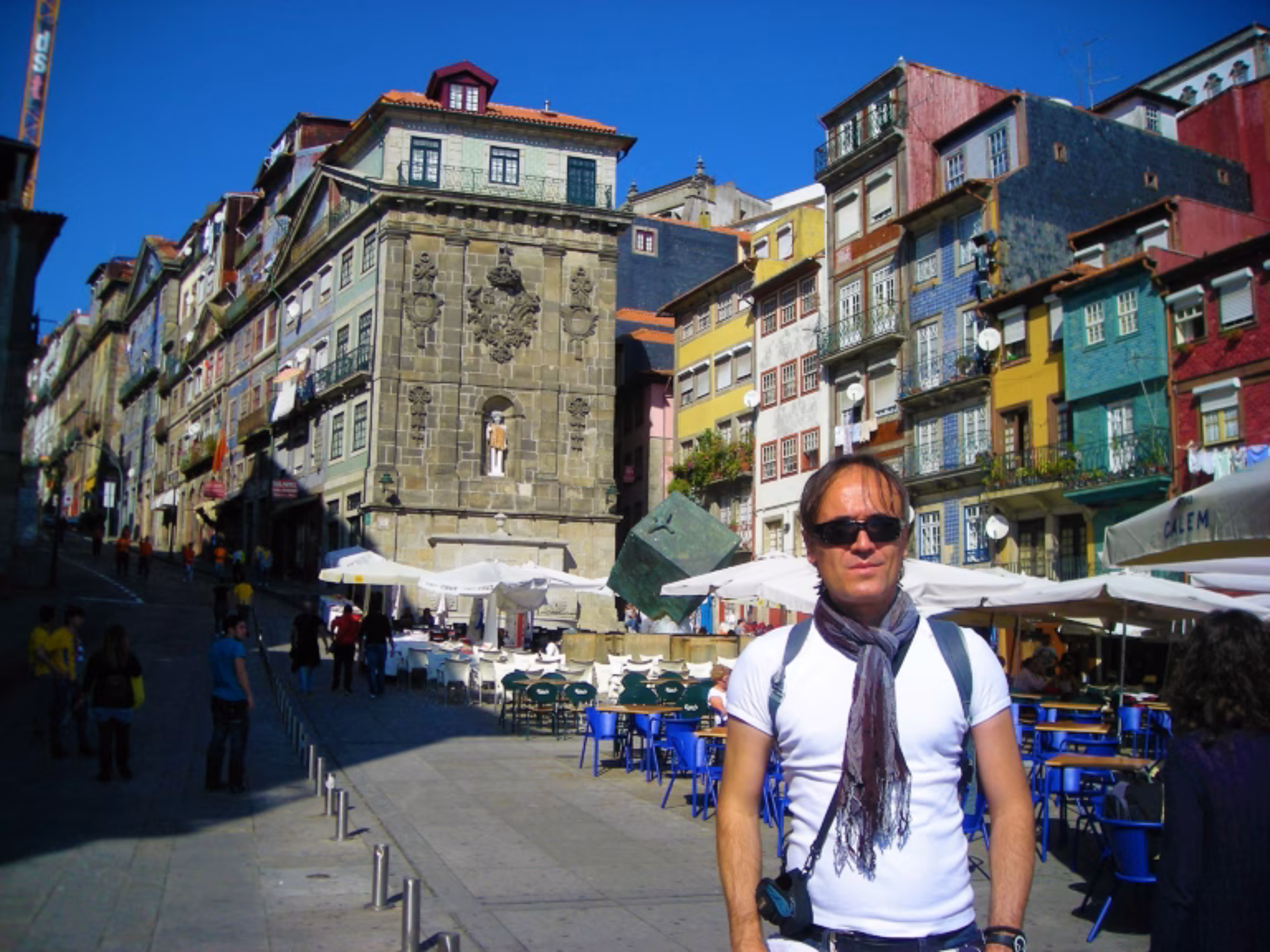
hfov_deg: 52.6
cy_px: 476
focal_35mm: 35
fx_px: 1284
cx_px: 635
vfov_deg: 40.7
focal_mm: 5.7
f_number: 5.7
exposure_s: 1/348
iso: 50
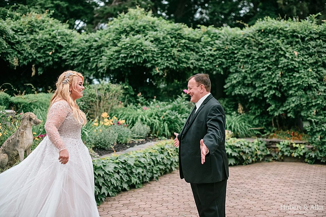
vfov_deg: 27.0
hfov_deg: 39.6
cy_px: 108
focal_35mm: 50
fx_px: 453
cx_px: 163
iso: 320
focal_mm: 50
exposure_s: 1/1000
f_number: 2.5
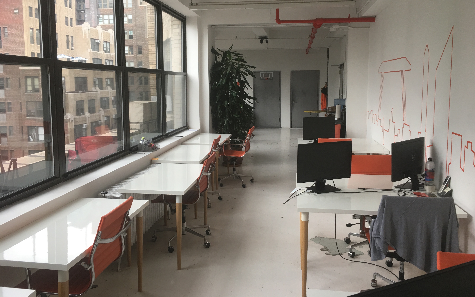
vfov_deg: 40.5
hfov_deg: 61.2
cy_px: 123
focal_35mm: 31
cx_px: 237
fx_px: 401
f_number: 2.2
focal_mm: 4.15
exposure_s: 1/40
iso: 25
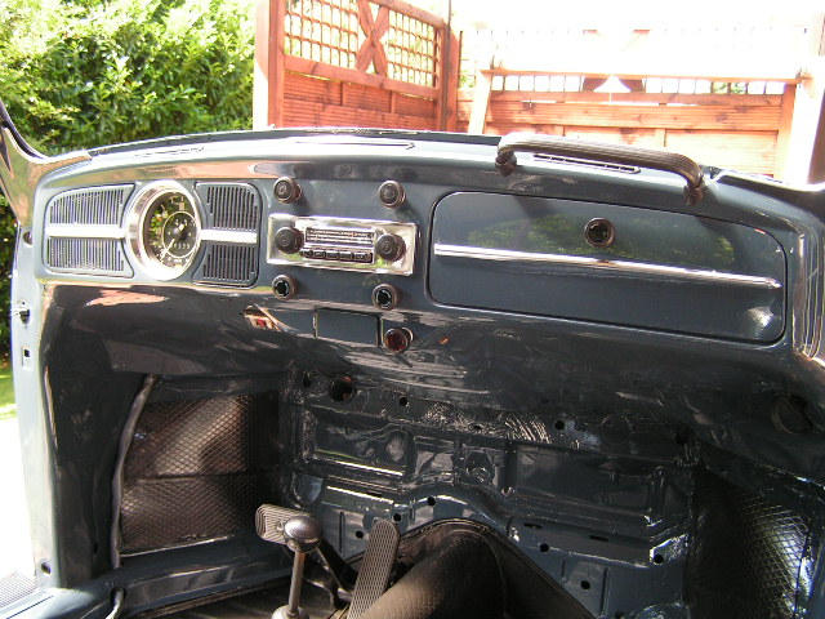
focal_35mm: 38
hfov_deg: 49.0
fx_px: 906
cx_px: 412
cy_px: 310
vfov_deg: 37.7
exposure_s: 1/40
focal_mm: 6.3
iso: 80
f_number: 2.8
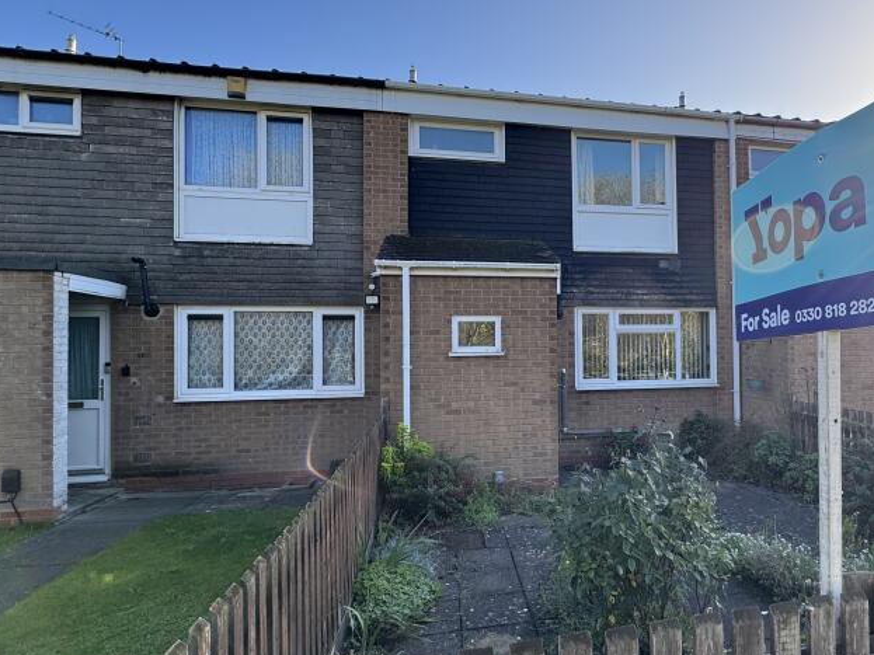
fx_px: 581
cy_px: 335
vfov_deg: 58.9
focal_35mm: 23
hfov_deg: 71.9
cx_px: 577
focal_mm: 2.22
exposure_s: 1/306
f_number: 2.2
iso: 40
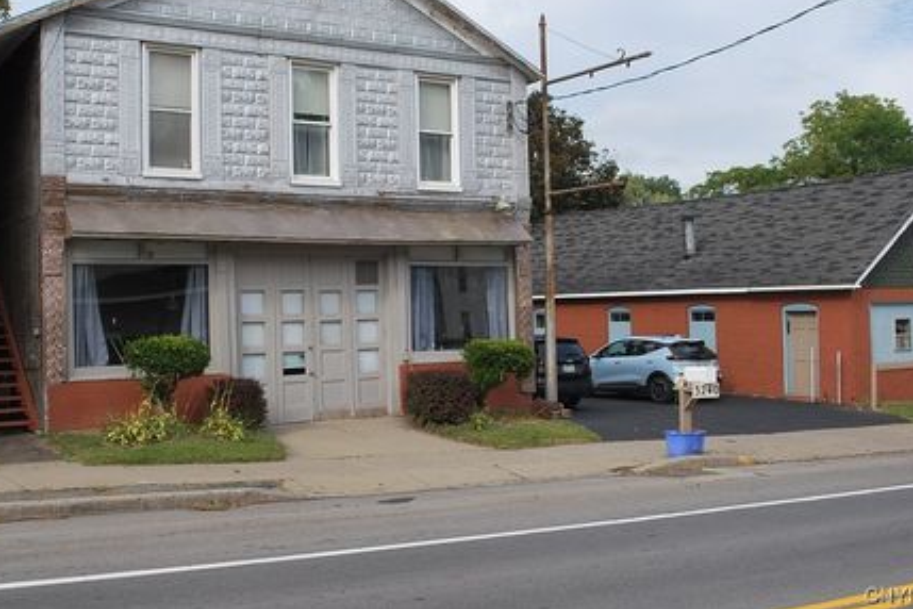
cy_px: 260
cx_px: 400
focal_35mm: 42
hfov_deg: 46.3
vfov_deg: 31.8
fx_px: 1065
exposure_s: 1/200
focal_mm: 24
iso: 100
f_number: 7.1
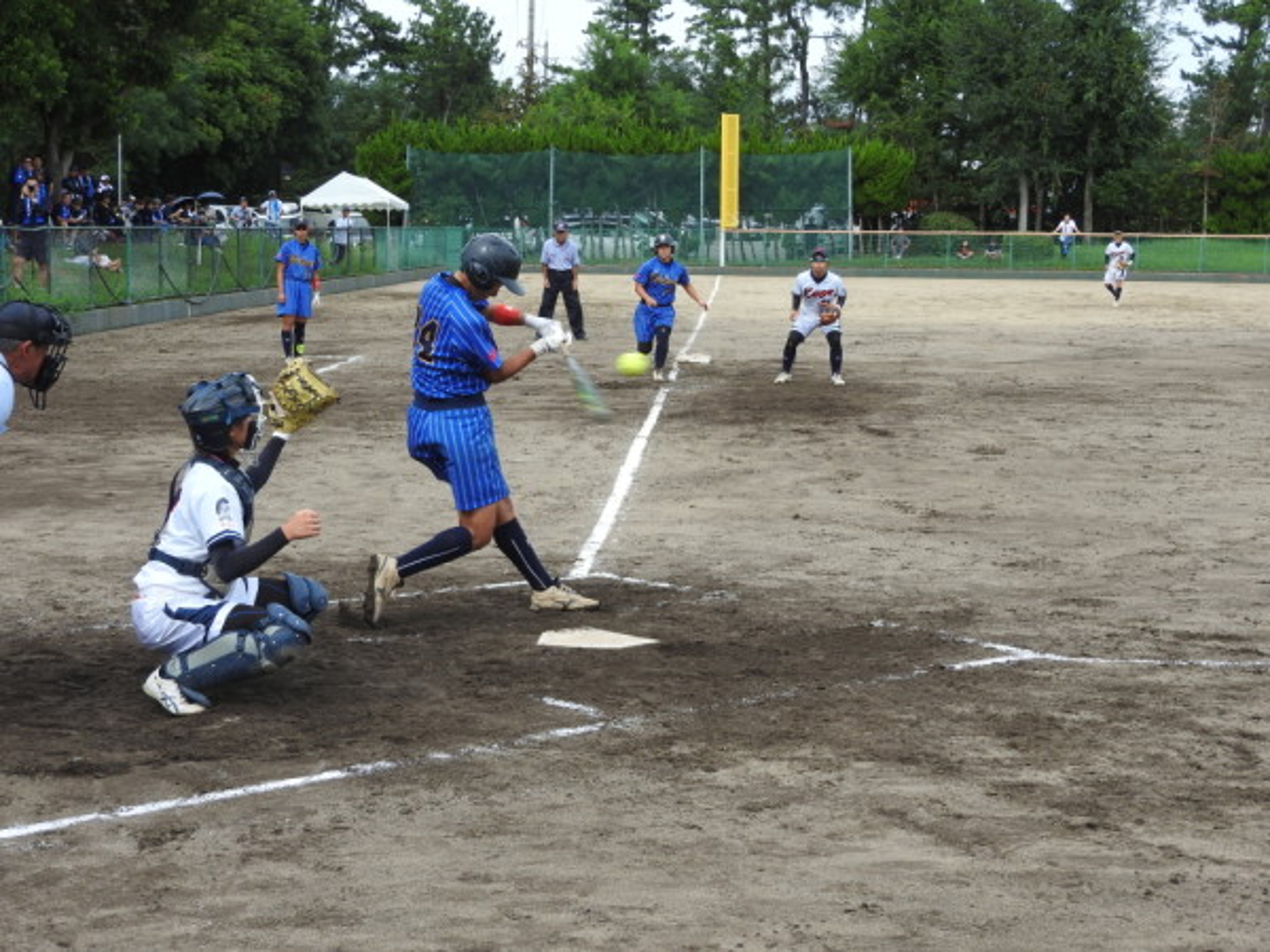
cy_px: 476
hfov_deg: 29.8
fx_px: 2385
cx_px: 635
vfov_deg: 22.6
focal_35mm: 65
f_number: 4.2
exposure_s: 1/400
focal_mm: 11.6
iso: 100
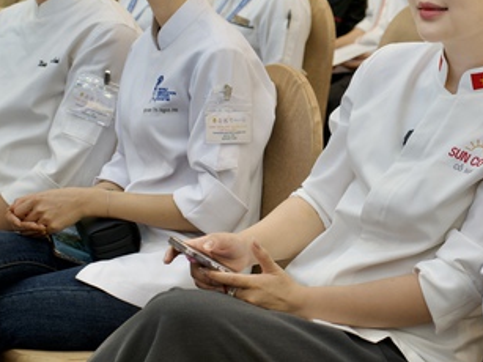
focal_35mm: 108
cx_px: 396
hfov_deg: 18.0
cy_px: 92
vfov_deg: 13.7
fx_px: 1506
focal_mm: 53
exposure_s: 1/100
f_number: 5
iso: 1250
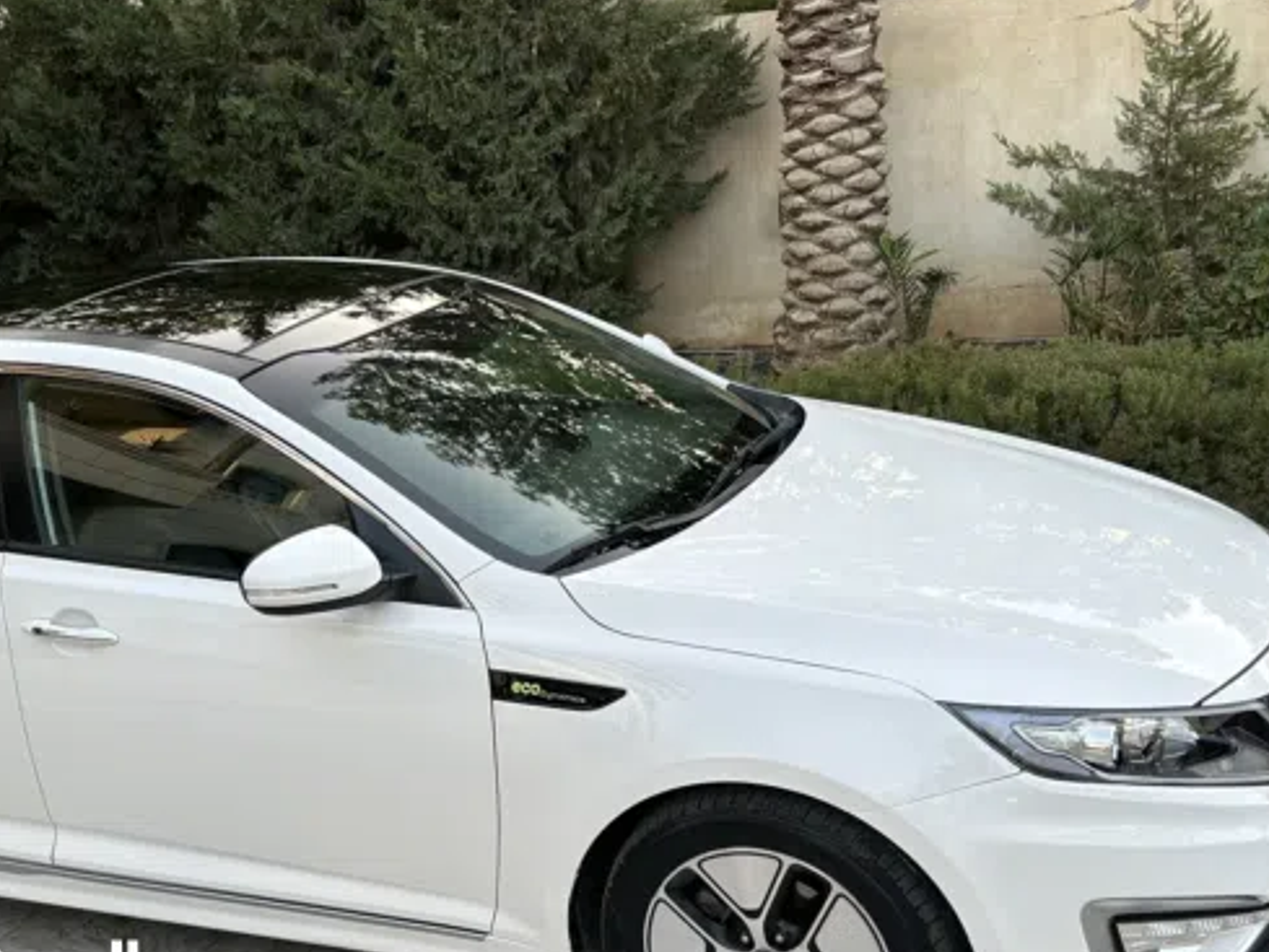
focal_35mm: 34
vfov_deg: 41.6
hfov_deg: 53.7
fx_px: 1247
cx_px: 529
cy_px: 565
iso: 40
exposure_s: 1/281
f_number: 1.5
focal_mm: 5.7
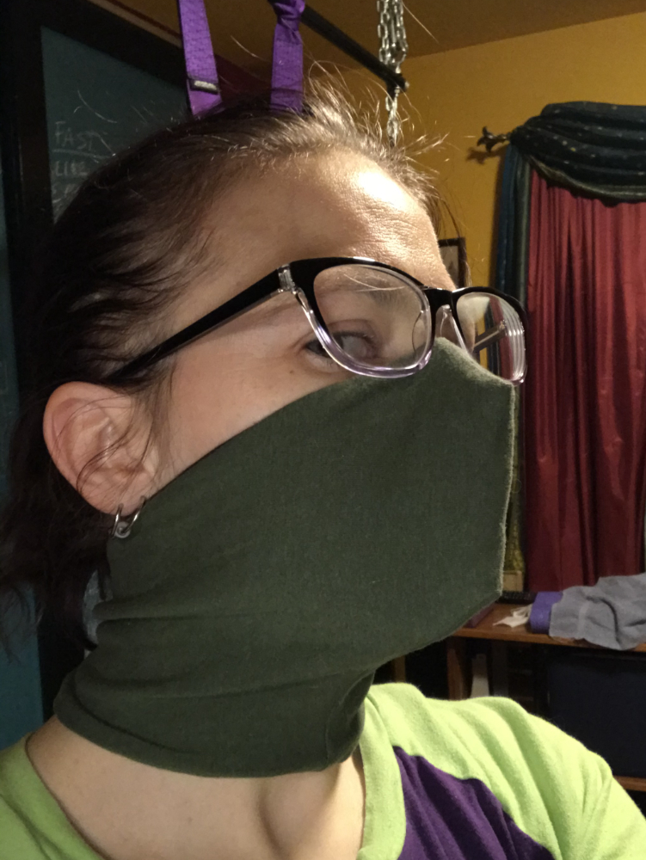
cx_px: 323
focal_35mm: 32
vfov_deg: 56.8
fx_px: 796
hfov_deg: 44.2
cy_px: 430
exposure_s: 1/20
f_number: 2.2
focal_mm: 2.9
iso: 200
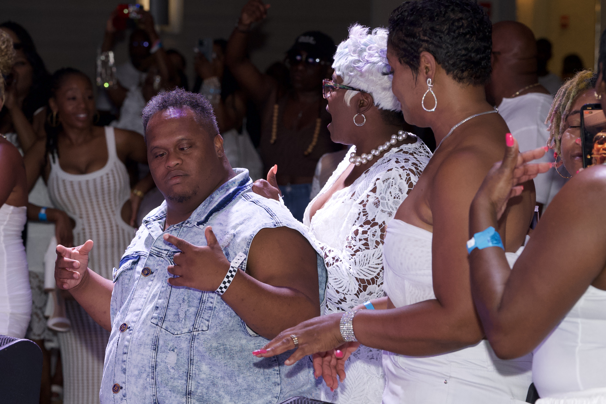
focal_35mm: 129
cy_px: 202
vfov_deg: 10.6
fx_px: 2172
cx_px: 303
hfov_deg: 15.9
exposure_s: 1/200
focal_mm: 86
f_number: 5
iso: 1250
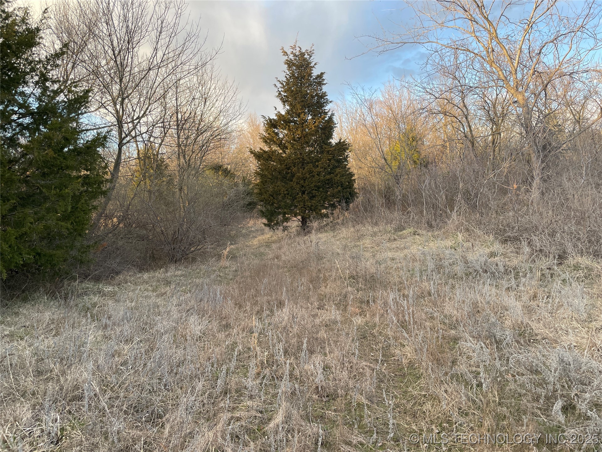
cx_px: 301
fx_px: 452
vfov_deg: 53.1
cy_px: 226
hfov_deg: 67.3
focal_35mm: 26
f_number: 1.6
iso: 32
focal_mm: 4.2
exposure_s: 1/317
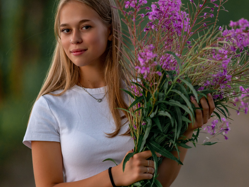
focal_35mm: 171
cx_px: 153
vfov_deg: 8.7
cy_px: 92
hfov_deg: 11.6
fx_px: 1230
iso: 640
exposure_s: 1/250
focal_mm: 105
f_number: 1.4
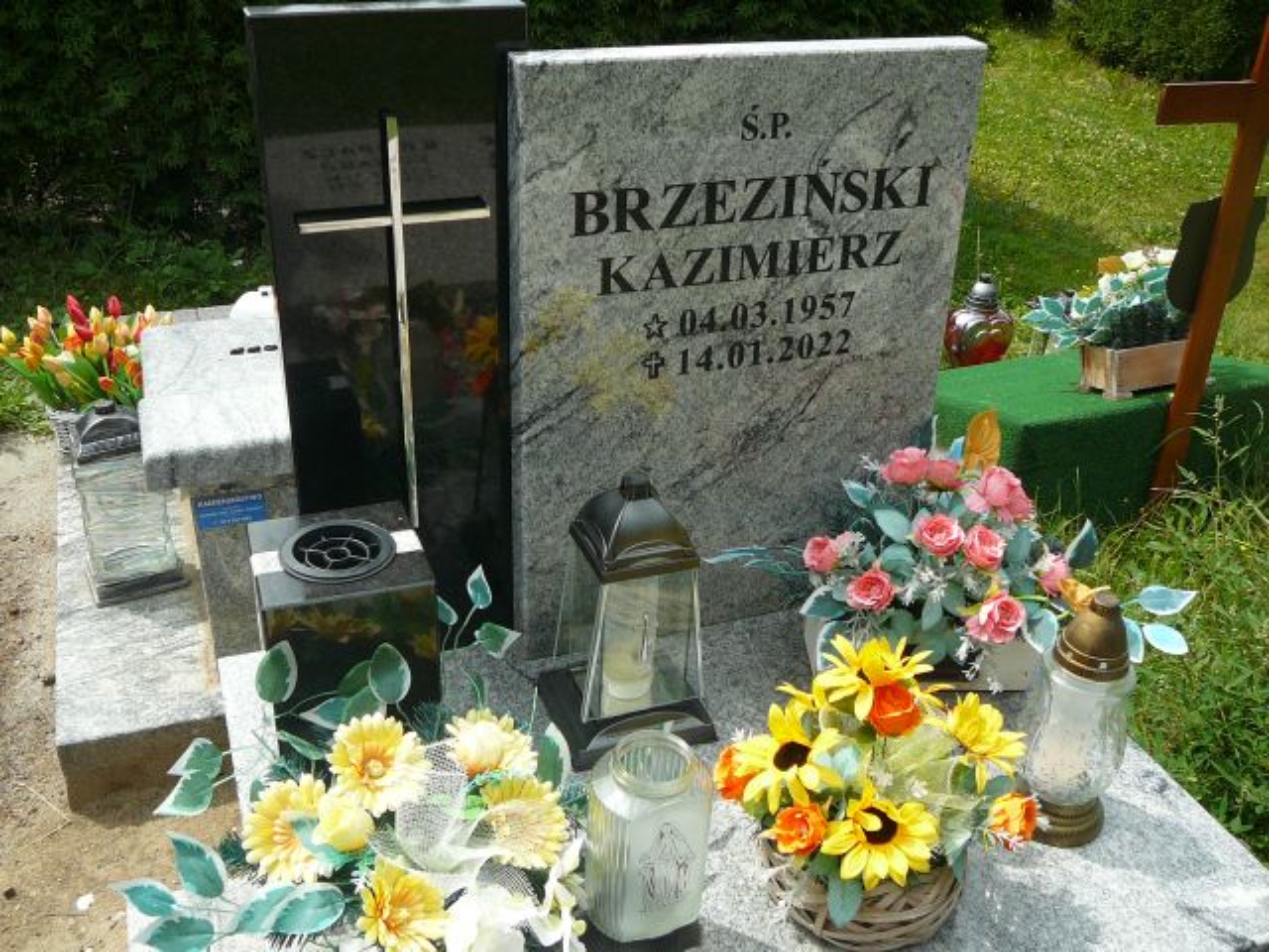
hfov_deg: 52.6
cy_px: 476
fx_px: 1283
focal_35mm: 35
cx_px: 634
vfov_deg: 40.7
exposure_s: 1/1000
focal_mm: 5.2
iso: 80
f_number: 2.8
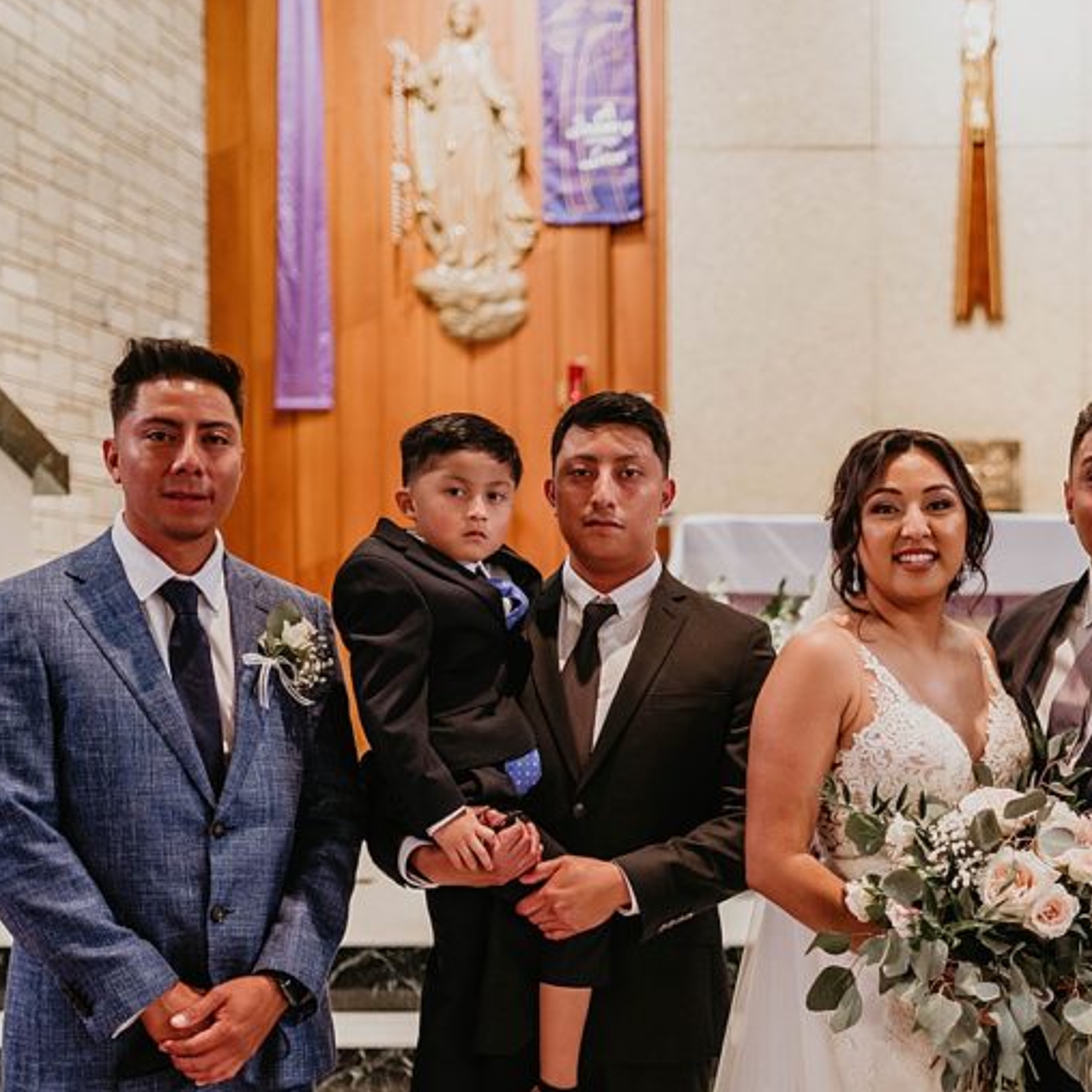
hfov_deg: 27.8
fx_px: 2141
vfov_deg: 28.5
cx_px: 920
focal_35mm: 60
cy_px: 693
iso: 1000
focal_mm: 35
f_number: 1.4
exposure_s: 1/100
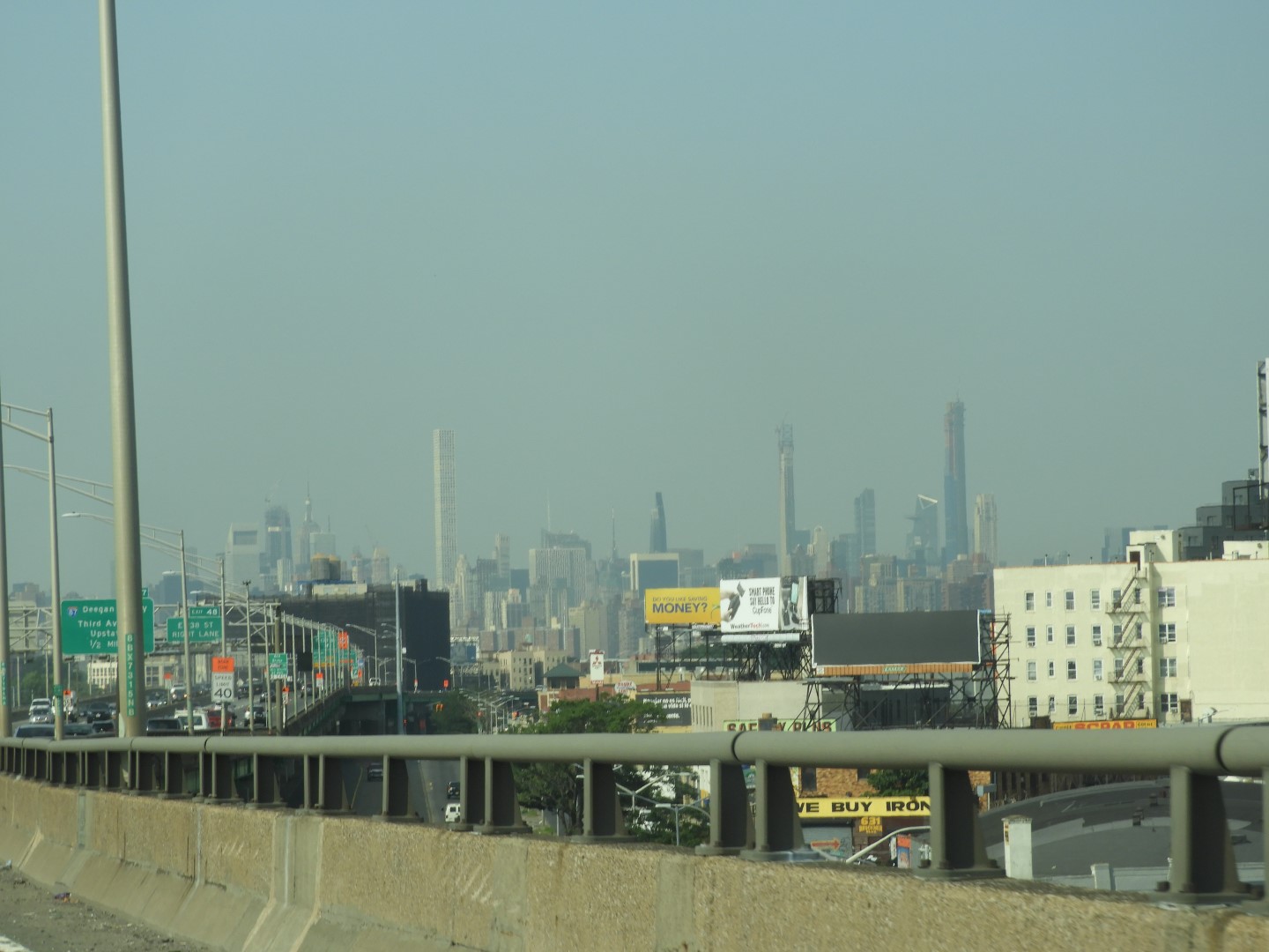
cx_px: 634
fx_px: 4949
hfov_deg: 14.6
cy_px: 476
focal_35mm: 135
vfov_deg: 11.0
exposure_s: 1/640
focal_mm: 24.2
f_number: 5
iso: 100
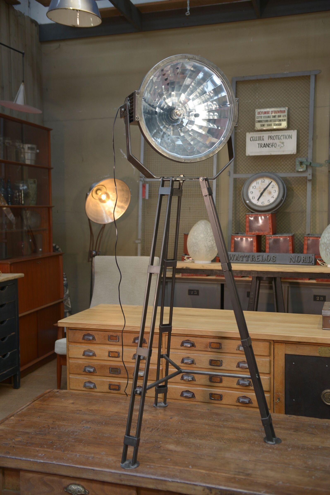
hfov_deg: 33.4
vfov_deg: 48.4
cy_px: 248
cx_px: 165
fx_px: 550
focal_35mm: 40
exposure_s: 1/50
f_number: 3.5
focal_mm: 40
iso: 400
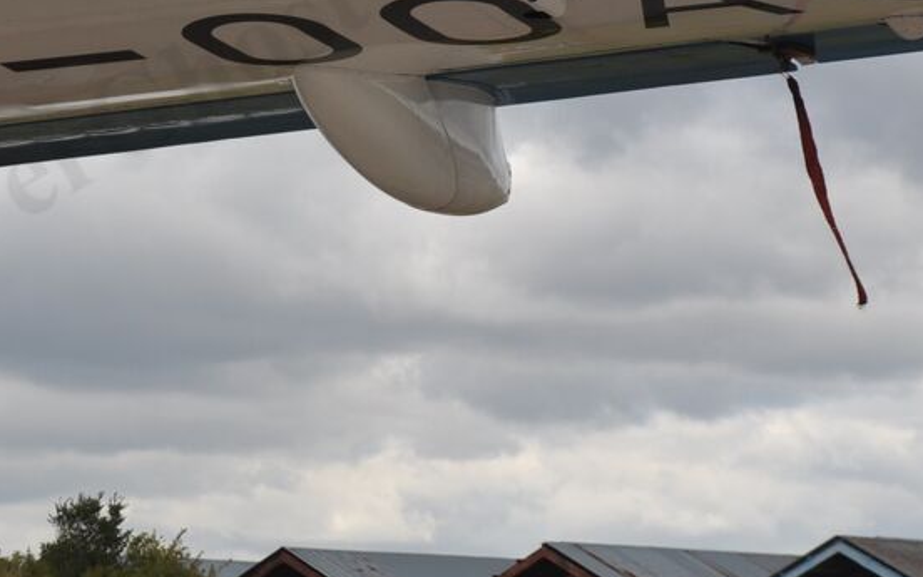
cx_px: 314
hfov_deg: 11.8
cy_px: 3
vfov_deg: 7.4
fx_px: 4452
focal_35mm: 177
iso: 200
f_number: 8
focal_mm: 50
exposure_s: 1/250
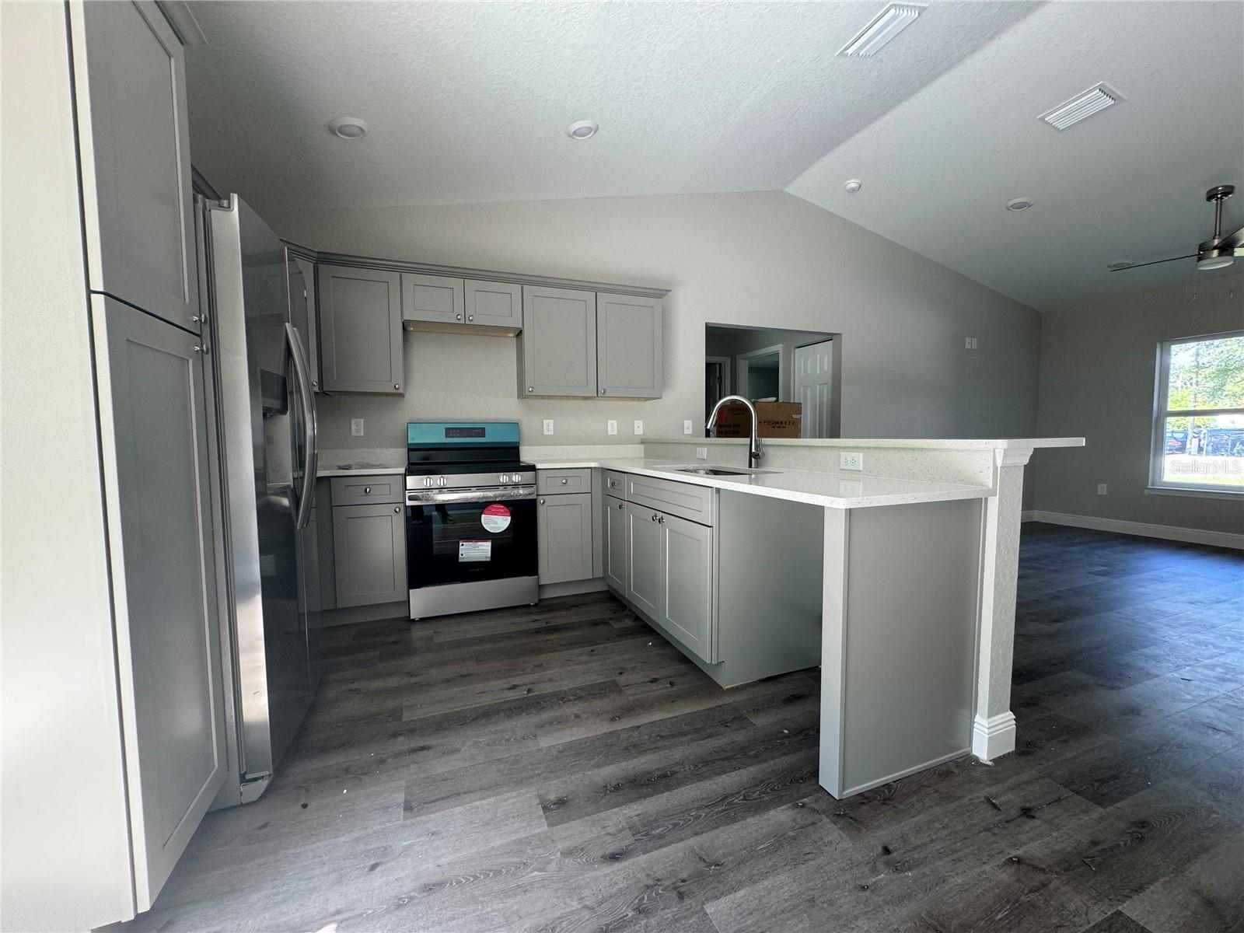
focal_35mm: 14
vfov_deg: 85.7
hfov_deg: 102.1
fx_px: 503
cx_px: 622
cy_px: 466
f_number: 2.2
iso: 160
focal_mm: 2.22
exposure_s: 1/99
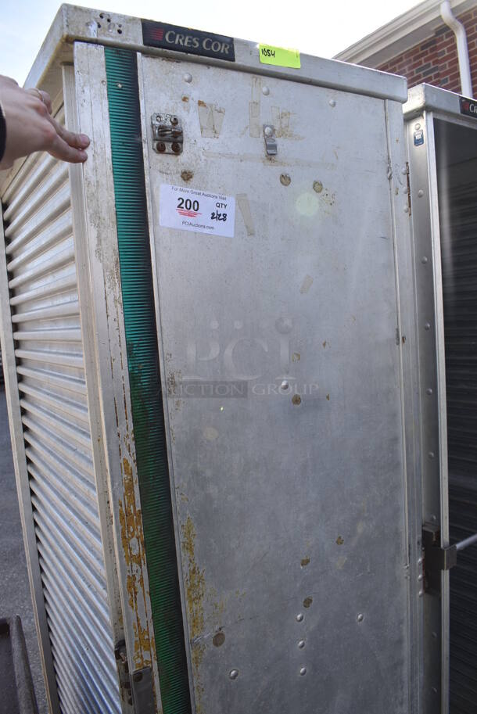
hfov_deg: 48.0
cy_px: 357
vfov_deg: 67.3
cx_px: 238
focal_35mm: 27
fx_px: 536
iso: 200
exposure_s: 1/250
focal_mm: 18
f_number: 6.3
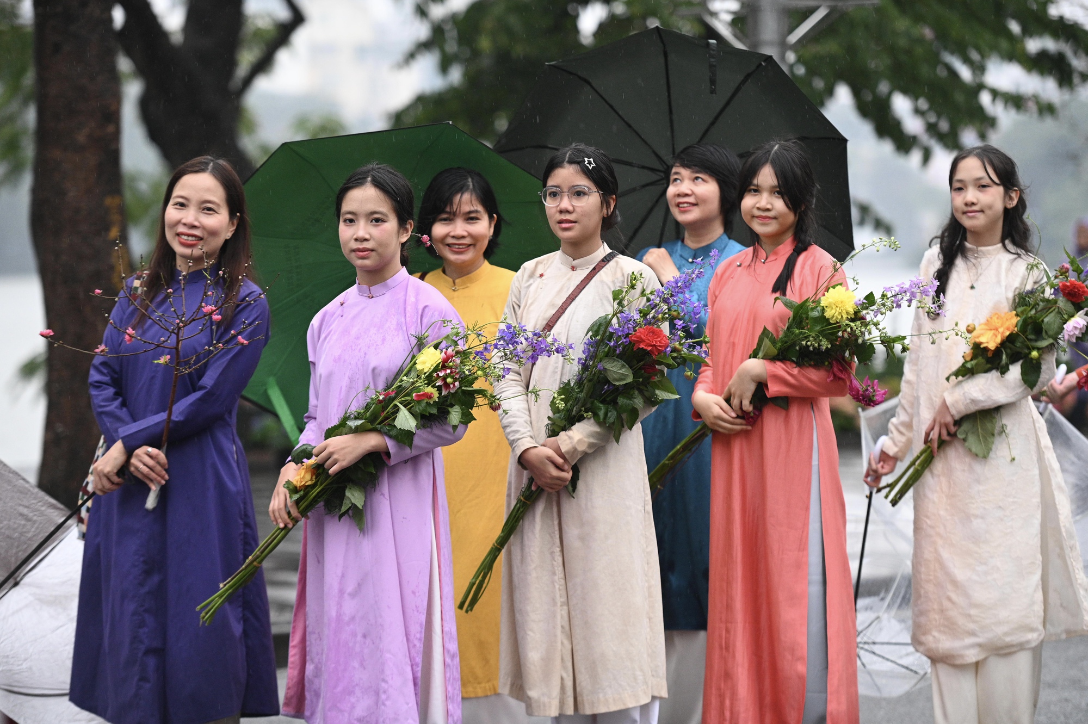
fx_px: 4229
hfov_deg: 14.7
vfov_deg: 9.8
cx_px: 544
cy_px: 362
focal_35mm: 140
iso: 2500
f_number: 3.2
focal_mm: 140
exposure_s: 1/400
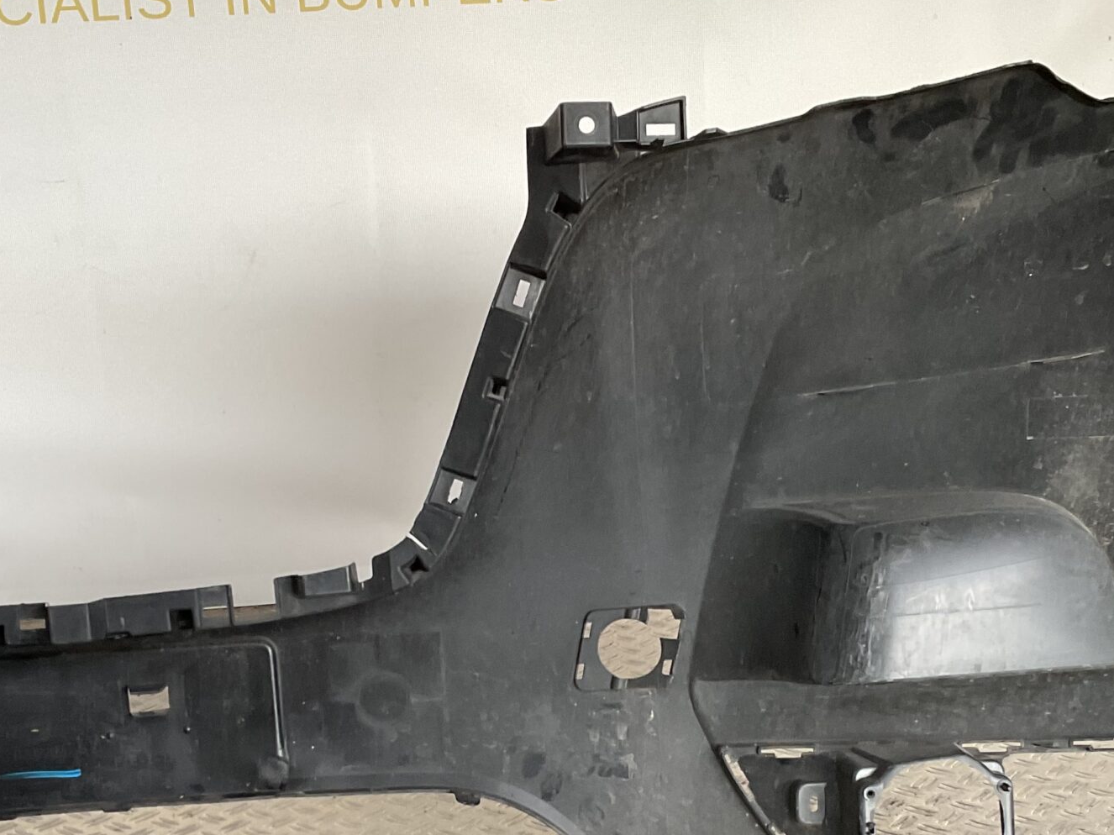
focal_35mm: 56
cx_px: 614
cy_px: 674
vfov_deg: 25.6
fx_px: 1802
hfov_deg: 34.3
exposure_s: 1/50
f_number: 1.8
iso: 50
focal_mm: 3
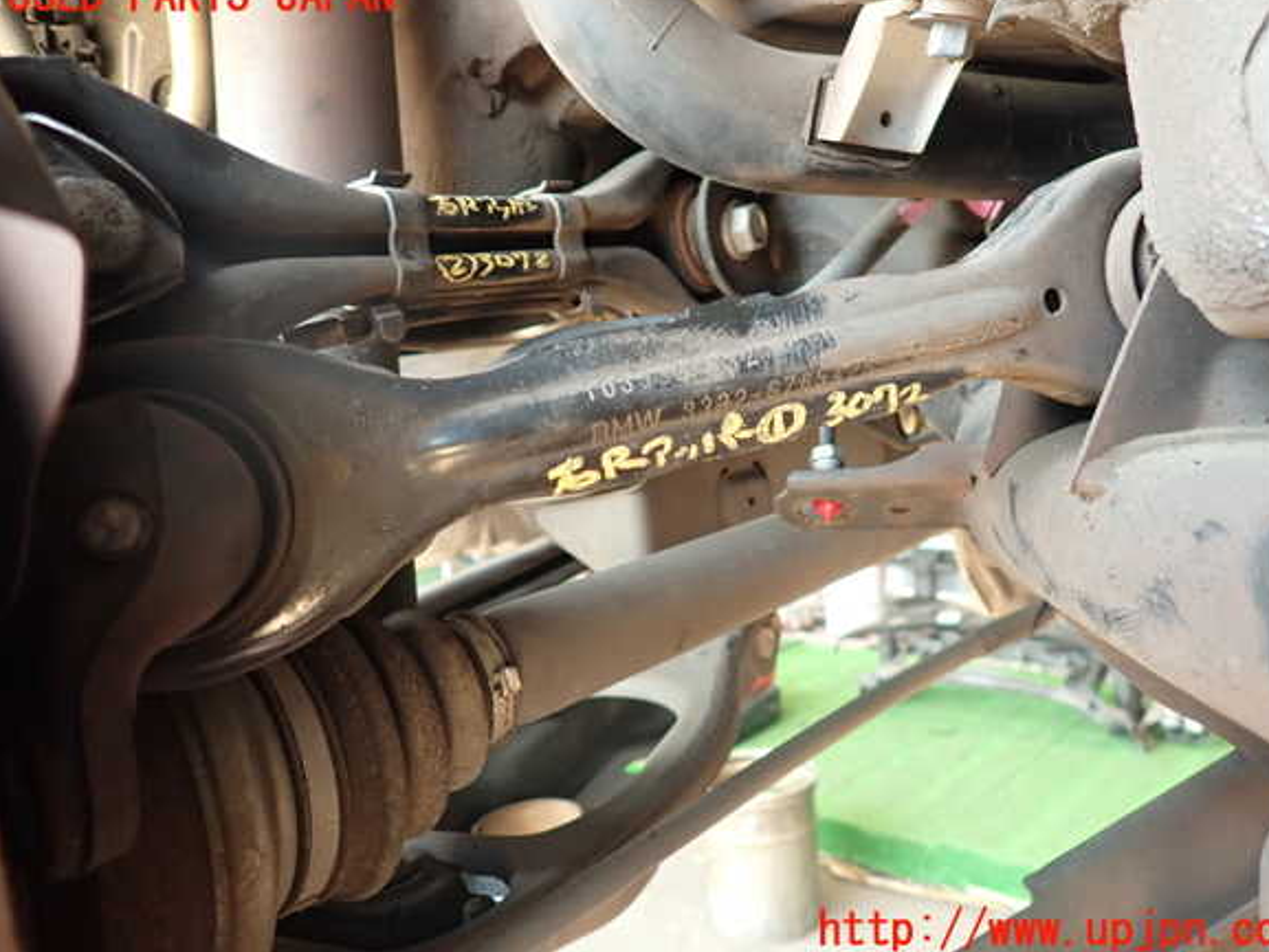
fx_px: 953
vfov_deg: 53.1
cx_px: 655
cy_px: 464
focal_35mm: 26
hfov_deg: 67.3
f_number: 2
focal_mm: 4.5
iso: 200
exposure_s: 1/30
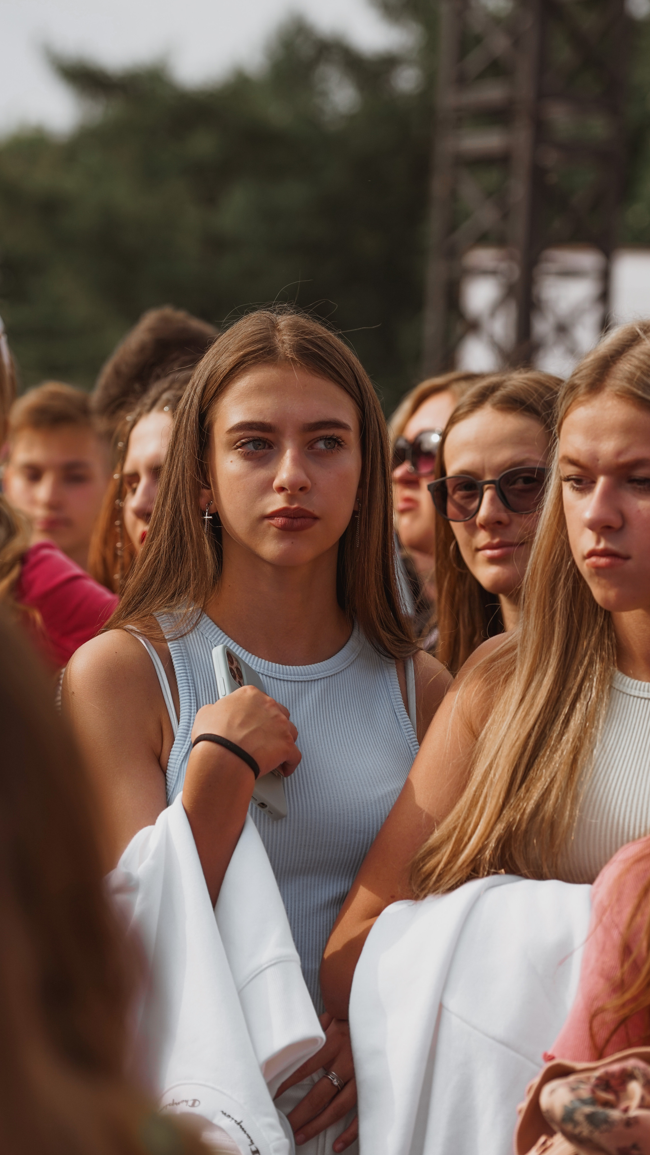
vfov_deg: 14.9
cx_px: 307
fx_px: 4412
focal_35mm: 144
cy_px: 579
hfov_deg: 8.4
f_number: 5.6
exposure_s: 1/400
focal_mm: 137
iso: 100
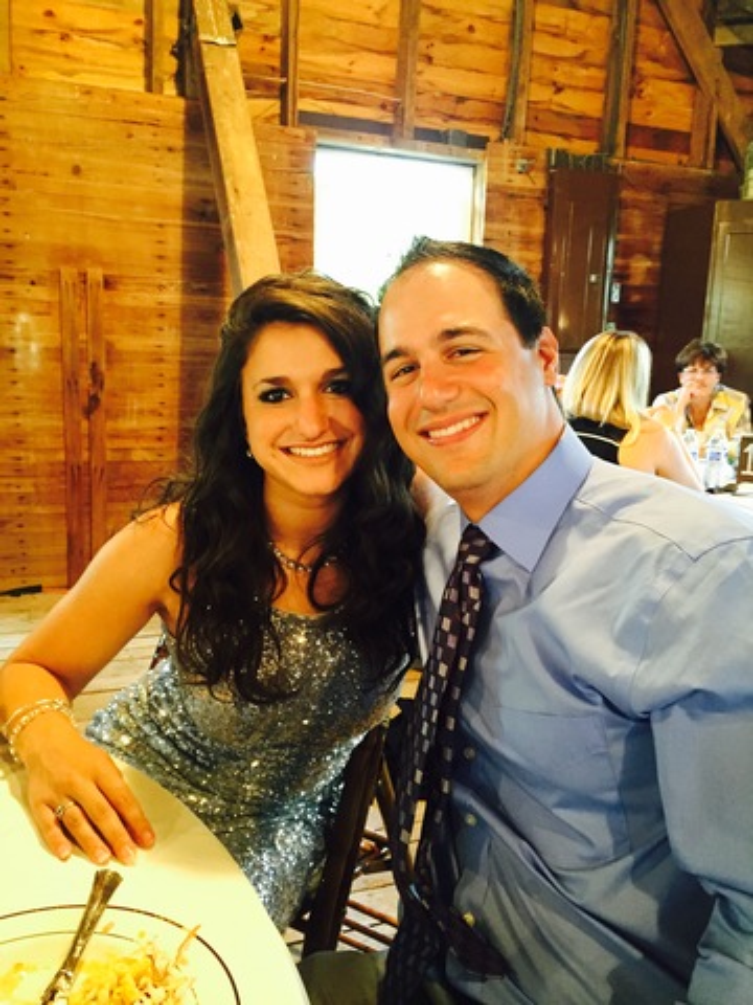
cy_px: 502
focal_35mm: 29
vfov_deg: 61.7
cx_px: 376
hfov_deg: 48.2
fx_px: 841
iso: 250
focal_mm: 4.15
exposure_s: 1/24
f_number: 2.2
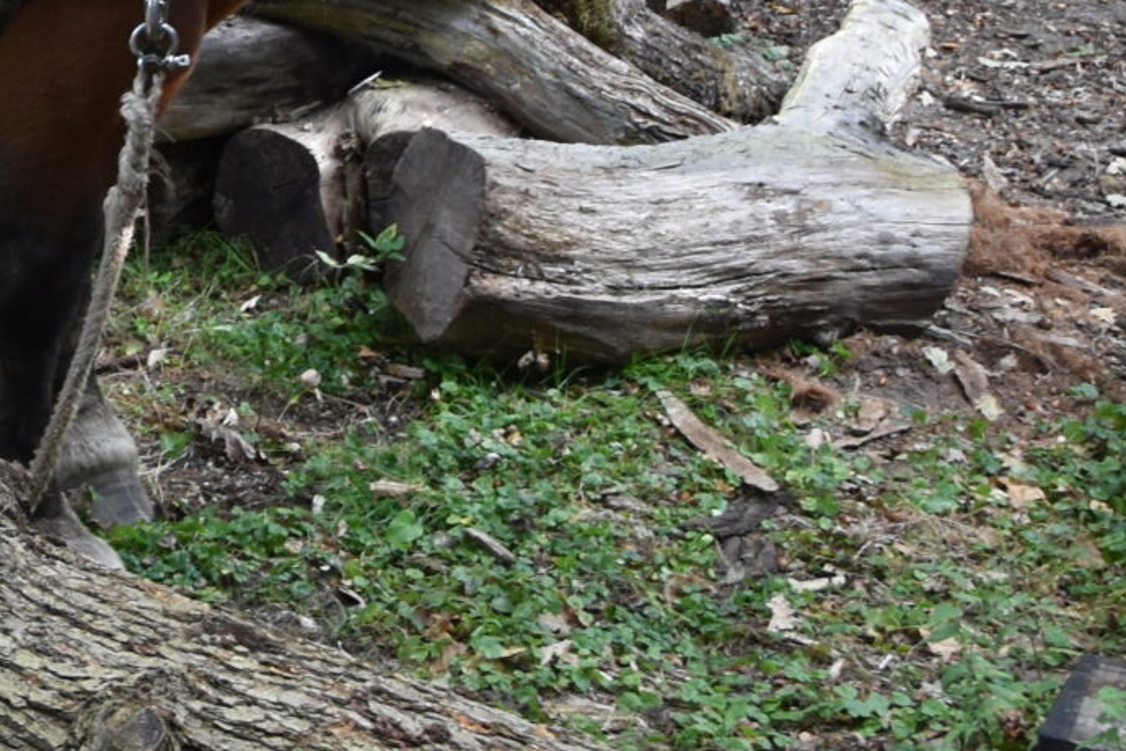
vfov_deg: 13.3
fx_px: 3128
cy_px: -177
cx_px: -468
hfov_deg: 18.5
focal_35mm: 100
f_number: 5
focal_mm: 18
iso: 400
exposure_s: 1/100
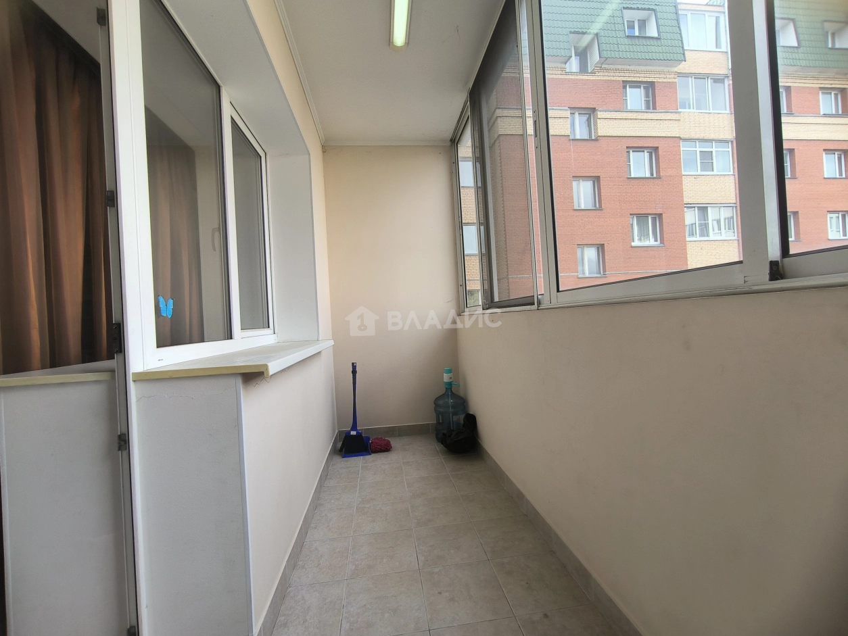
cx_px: 424
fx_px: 368
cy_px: 318
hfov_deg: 98.2
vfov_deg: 81.8
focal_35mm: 15
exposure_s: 1/100
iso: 50
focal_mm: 1.91
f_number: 2.2
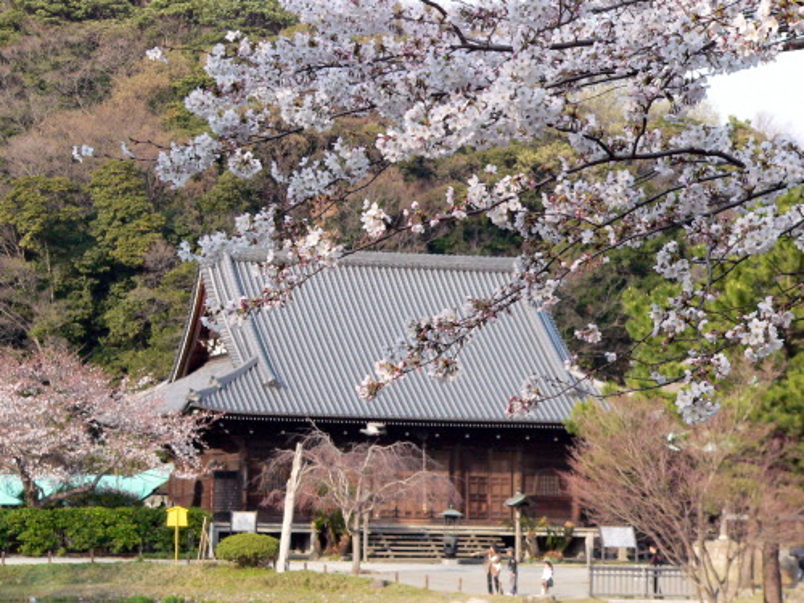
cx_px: 402
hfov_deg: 17.0
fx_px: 2694
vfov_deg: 12.8
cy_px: 302
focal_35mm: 116
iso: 400
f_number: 5.2
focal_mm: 19.2
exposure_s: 1/640
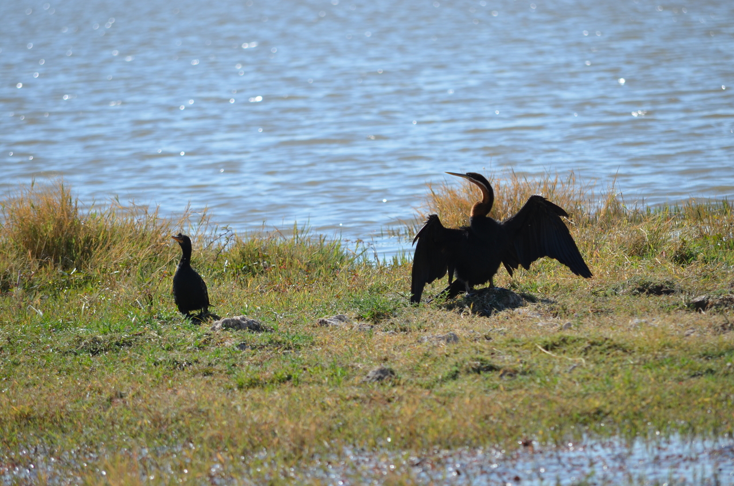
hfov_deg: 4.6
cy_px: 243
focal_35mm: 450
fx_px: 9157
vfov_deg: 3.0
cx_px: 367
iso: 200
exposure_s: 1/800
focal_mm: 300
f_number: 7.1
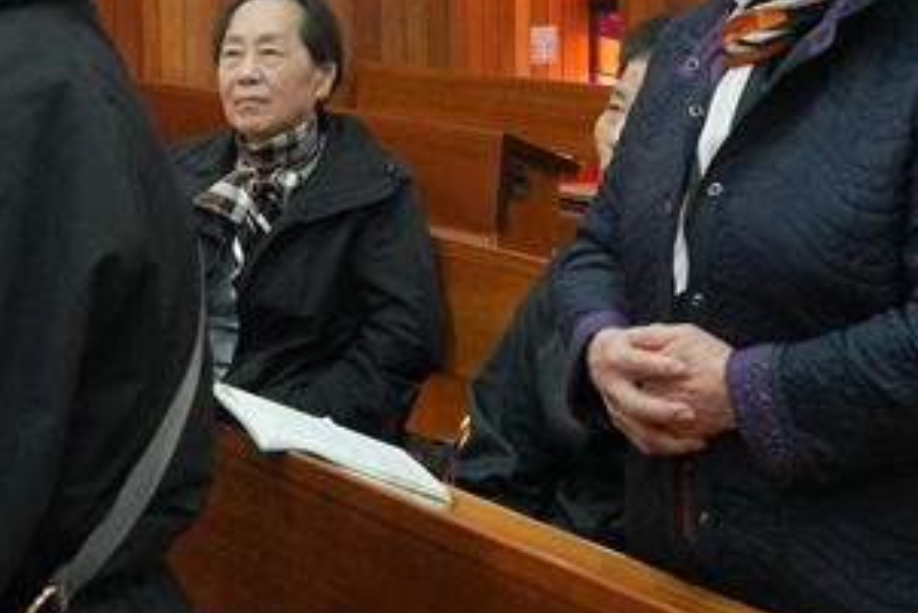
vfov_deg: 13.8
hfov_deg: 20.4
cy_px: 160
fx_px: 2526
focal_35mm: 99
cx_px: 229
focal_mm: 26
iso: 4000
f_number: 6.3
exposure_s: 1/100
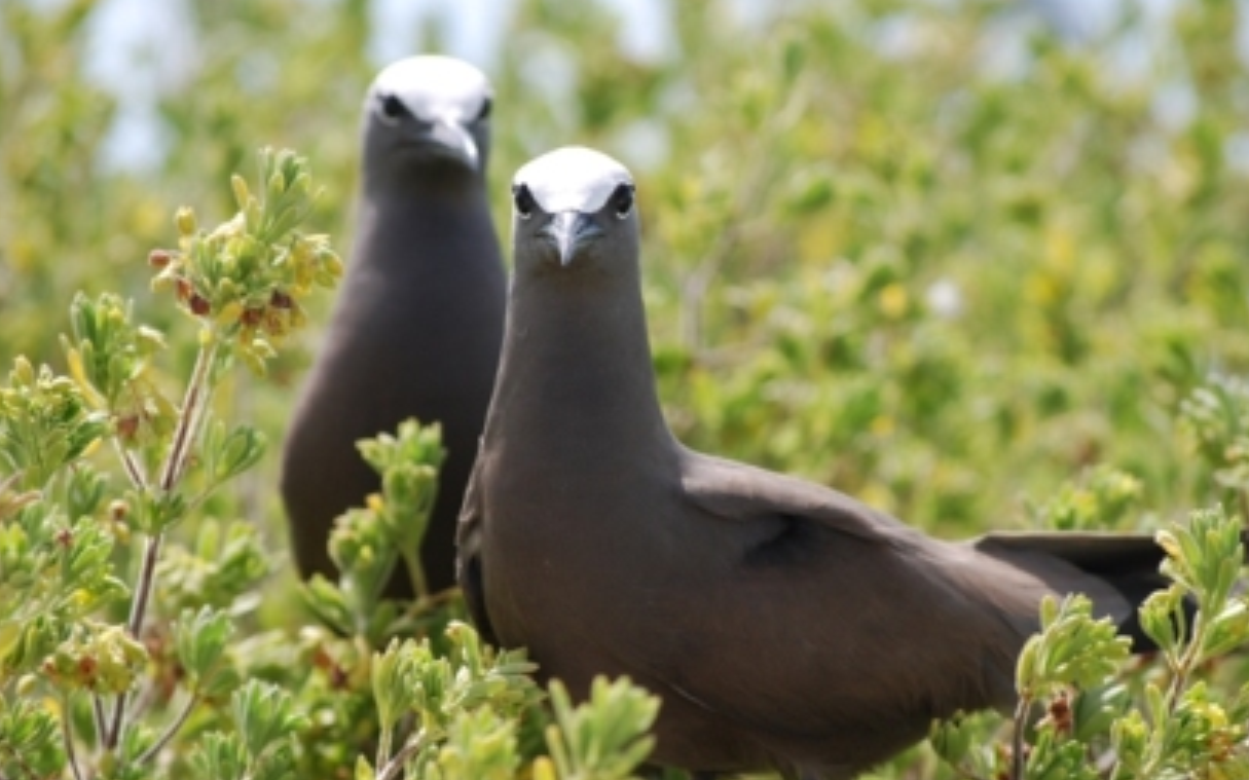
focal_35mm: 339
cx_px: 635
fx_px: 11538
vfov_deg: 3.9
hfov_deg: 6.2
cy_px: 422
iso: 100
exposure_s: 1/200
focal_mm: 200
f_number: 8
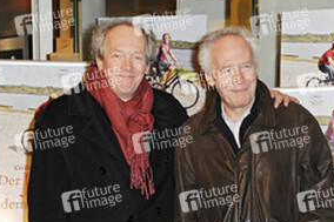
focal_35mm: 92
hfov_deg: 22.2
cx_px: 178
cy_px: 169
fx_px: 853
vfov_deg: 14.8
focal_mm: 58
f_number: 5.6
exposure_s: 1/160
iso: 800
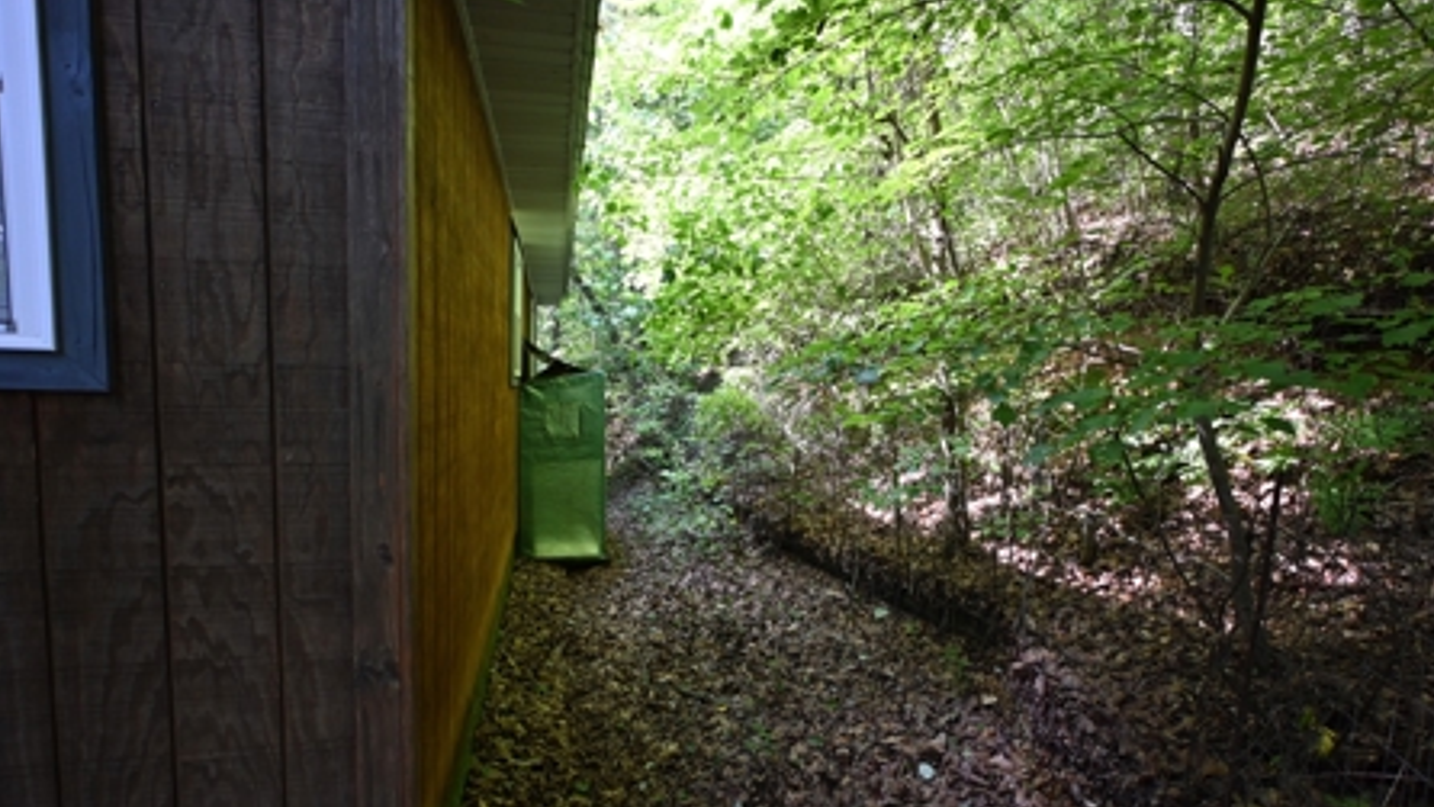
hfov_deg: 89.6
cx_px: 717
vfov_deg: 58.2
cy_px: 452
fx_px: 723
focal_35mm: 19
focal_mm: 12
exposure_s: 1/125
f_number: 3.5
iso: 500
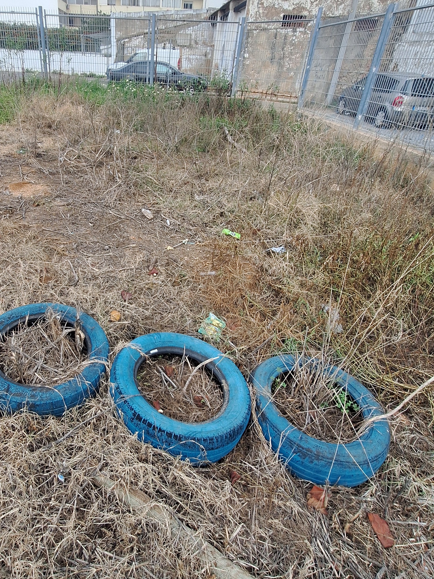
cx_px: 143
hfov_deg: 61.8
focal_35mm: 21
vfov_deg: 78.9
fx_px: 351
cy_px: 272
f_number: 2.2
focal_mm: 1.74
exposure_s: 1/805
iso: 40
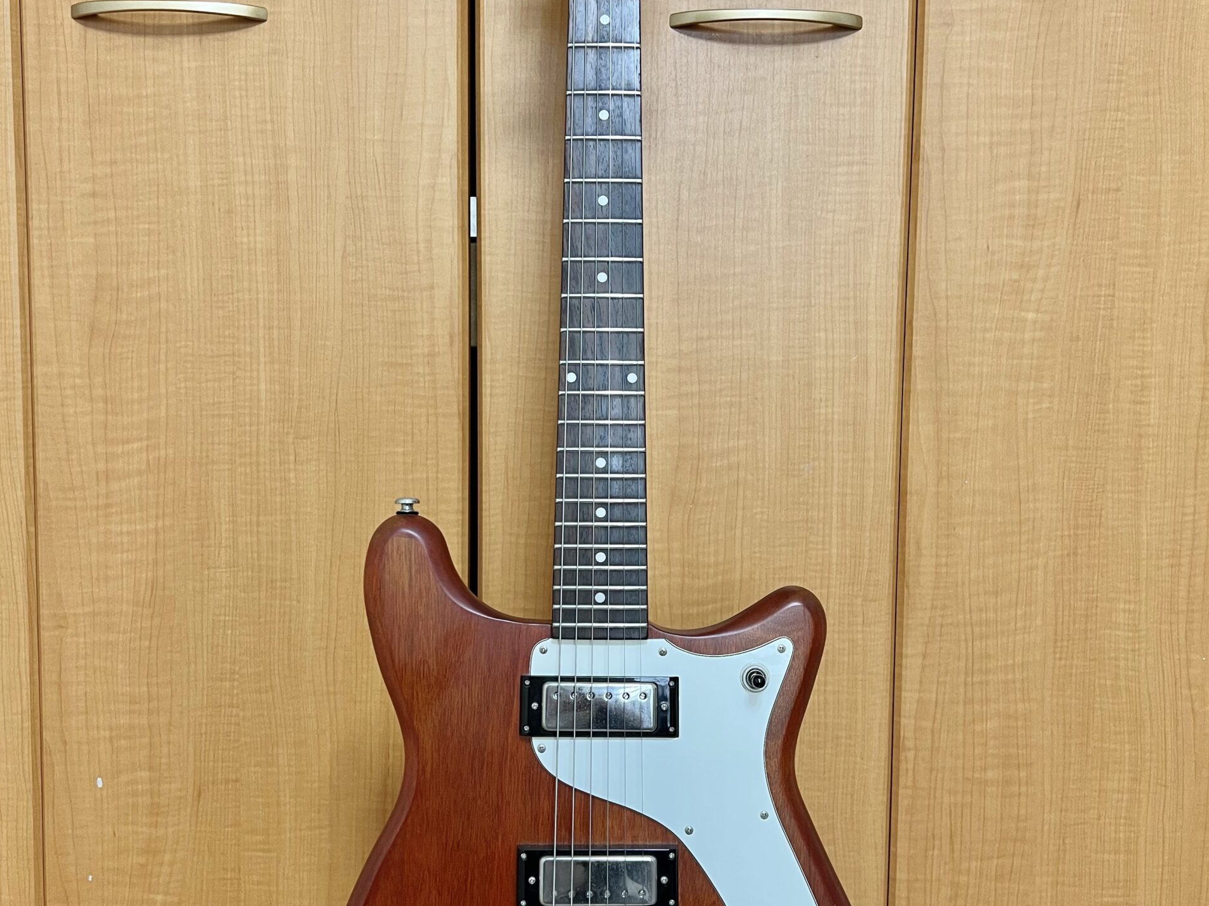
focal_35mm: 35
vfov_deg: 40.7
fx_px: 1222
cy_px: 433
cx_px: 604
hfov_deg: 52.6
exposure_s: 1/60
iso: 125
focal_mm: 5.7
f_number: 1.5
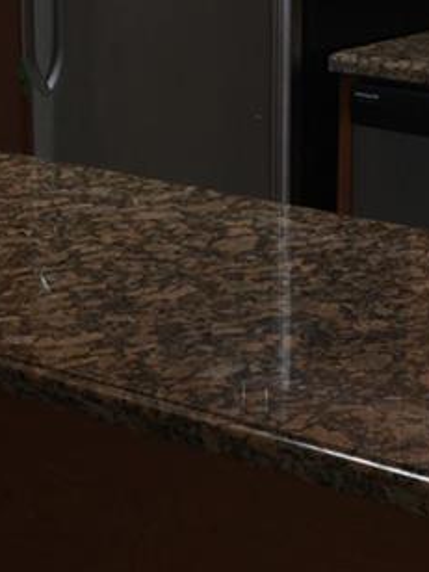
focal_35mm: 113
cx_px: 191
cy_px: 266
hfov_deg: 13.1
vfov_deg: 17.4
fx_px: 1867
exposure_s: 1/32
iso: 25
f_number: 2.2
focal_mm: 4.15
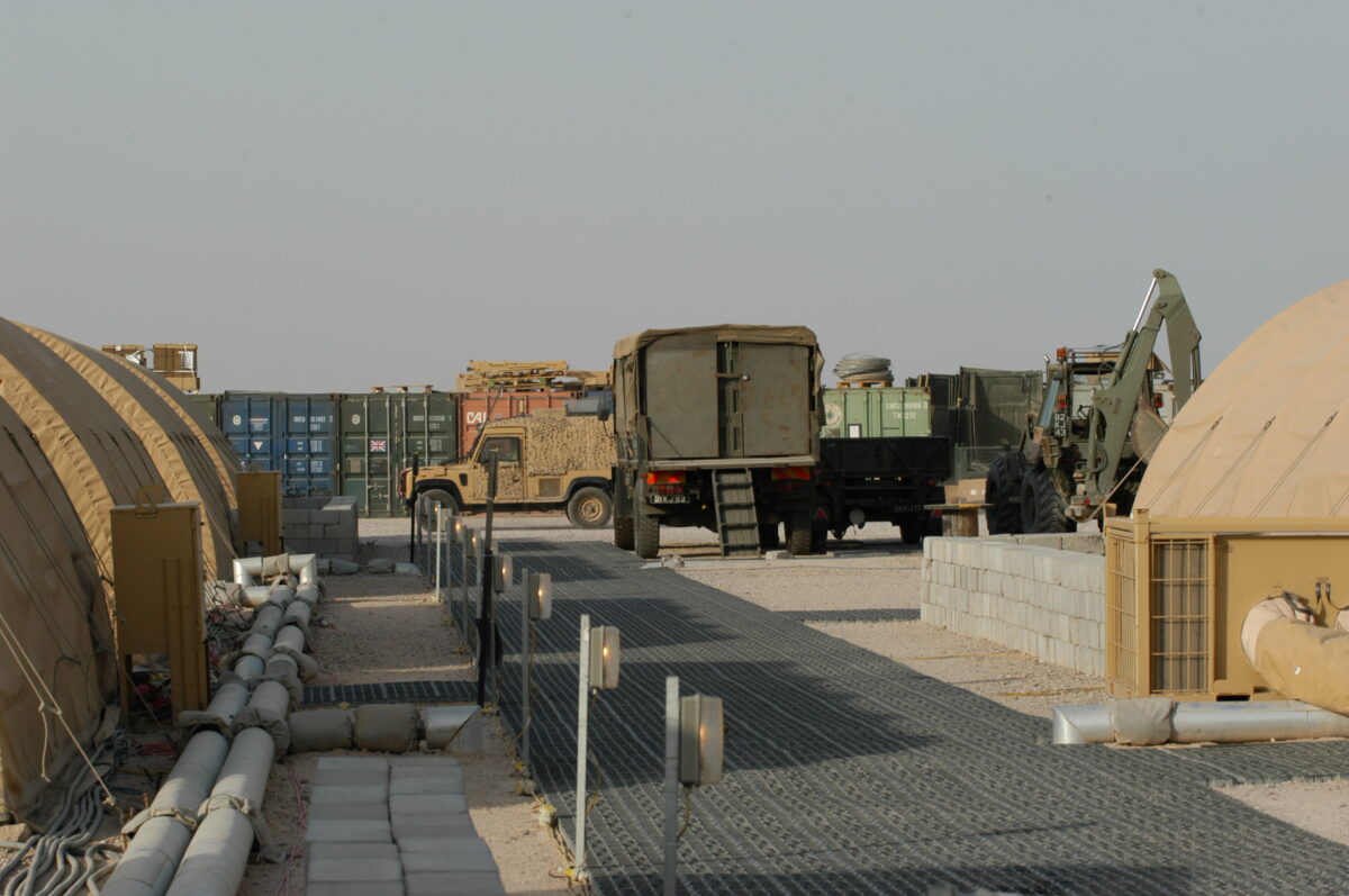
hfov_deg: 19.5
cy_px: 448
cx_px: 674
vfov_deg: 13.0
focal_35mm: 105
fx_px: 3930
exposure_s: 1/250
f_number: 9
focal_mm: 70
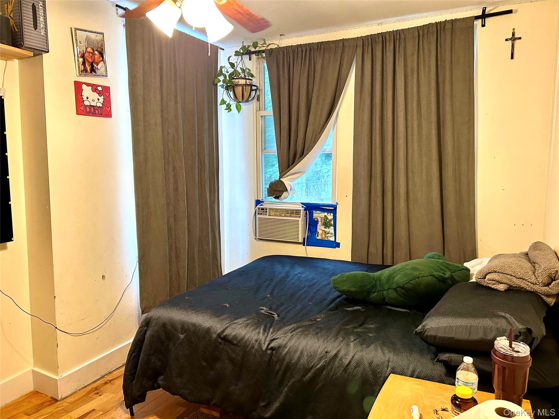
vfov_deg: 53.1
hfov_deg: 67.3
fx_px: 420
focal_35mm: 26
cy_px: 210
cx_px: 280
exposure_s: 1/60
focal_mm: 5.7
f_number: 1.5
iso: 200
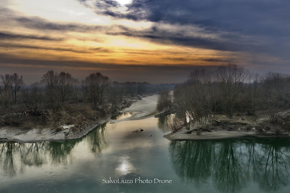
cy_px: 96
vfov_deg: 46.4
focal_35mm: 28
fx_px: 225
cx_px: 145
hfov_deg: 65.5
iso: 100
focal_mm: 10.26
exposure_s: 1/320
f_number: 5.6
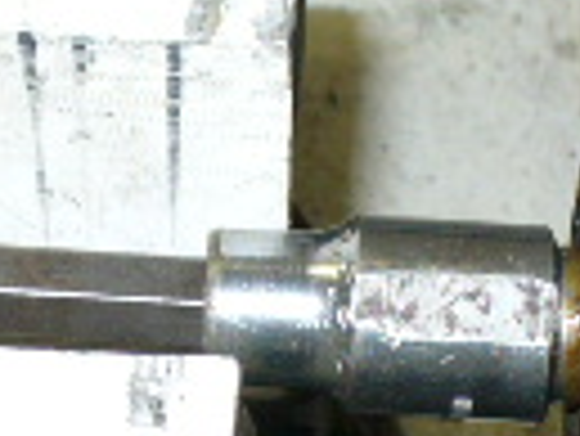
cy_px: 369
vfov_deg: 8.1
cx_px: 198
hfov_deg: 10.7
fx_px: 3086
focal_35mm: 184
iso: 100
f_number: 2.8
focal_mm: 6.1
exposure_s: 1/30
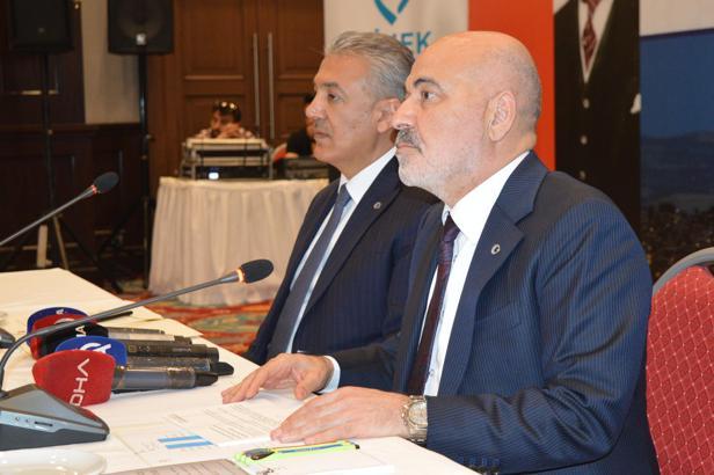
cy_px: 238
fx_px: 1427
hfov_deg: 28.1
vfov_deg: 18.9
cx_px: 357
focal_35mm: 72
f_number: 5.3
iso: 2000
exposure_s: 1/60
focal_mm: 48
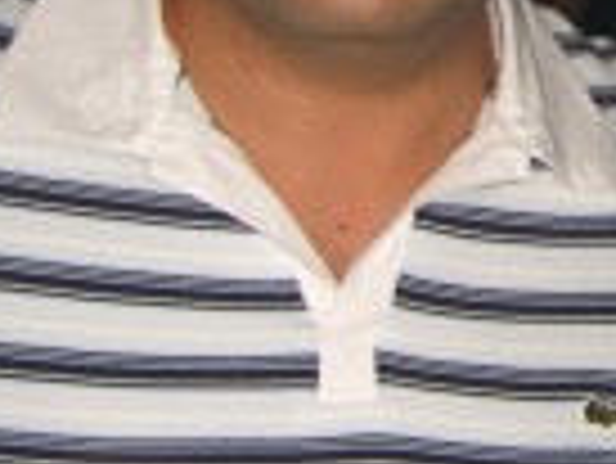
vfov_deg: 8.9
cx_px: 751
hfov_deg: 11.6
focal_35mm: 166
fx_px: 2957
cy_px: -45
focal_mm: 7.9
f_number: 2.8
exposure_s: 1/60
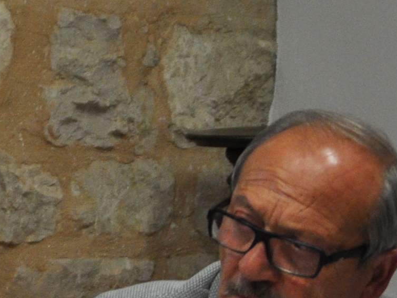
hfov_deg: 8.3
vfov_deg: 6.5
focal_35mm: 229
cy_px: 307
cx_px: -361
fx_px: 2626
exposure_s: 1/60
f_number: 4
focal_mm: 28
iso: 720
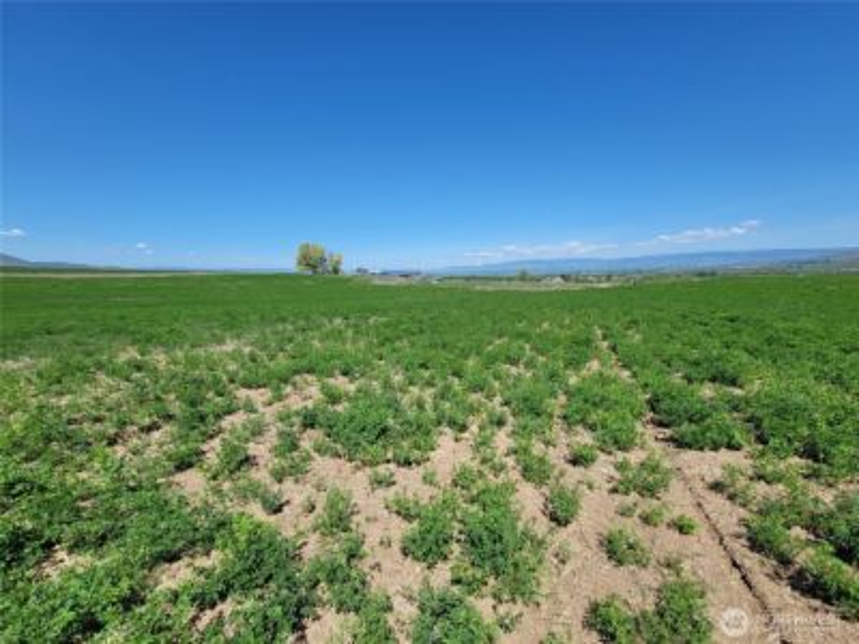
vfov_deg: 89.9
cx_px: 430
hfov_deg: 106.2
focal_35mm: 13
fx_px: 323
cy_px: 322
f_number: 2.2
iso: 64
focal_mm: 2.2
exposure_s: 1/2186
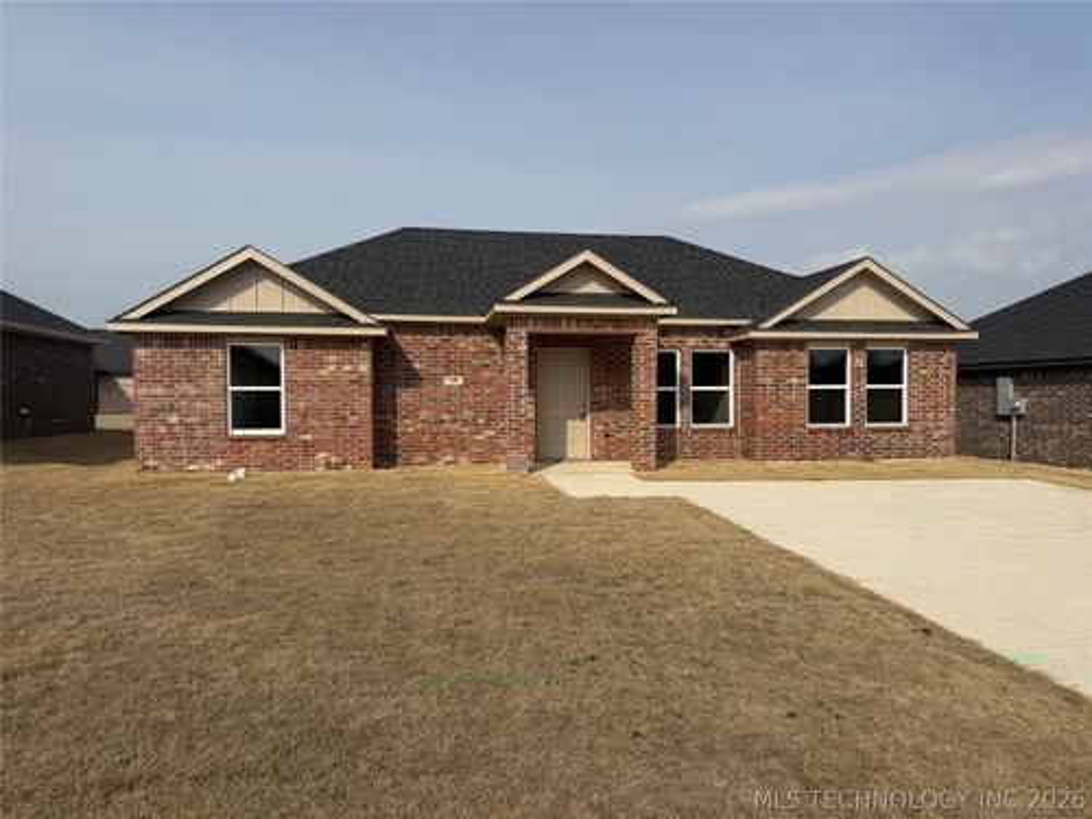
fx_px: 757
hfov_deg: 71.6
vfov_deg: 56.8
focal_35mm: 24
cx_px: 546
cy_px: 410
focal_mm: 6.76
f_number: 1.78
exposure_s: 1/7353
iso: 80
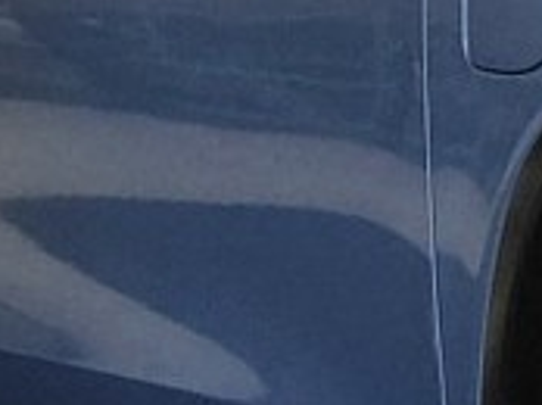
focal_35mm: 394
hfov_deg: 5.0
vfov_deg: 3.8
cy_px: -56
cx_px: 994
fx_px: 6161
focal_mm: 6.6
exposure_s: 1/100
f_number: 2.8
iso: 80
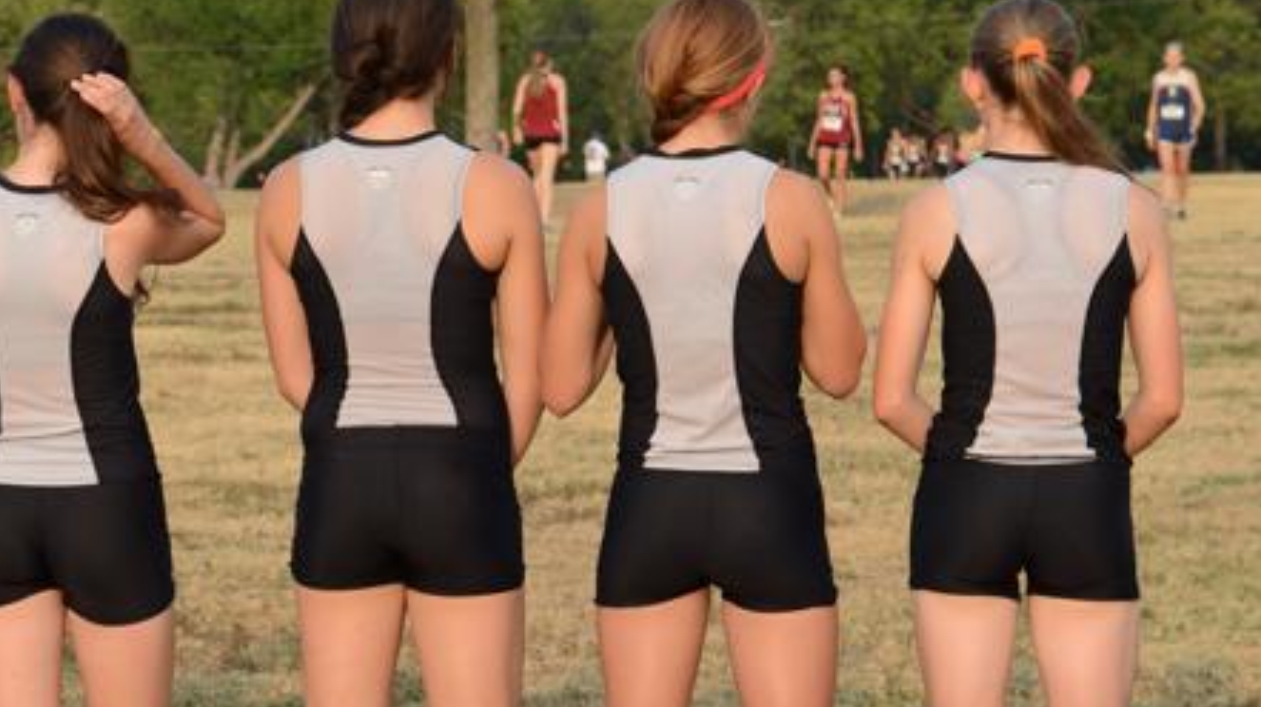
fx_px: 5681
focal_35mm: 170
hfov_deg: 12.6
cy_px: 386
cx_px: 171
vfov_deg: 7.1
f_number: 8
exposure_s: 1/250
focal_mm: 70
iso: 200
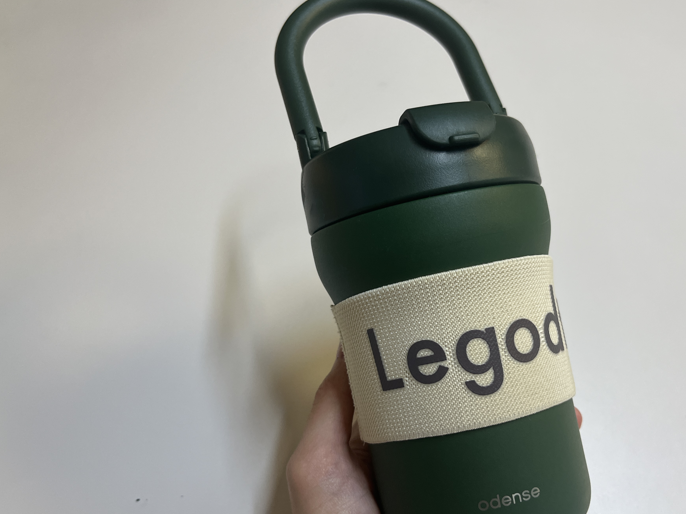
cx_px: 384
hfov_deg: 59.8
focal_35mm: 30
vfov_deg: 46.8
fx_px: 595
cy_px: 269
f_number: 1.6
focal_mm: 5.1
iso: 100
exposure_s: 1/120
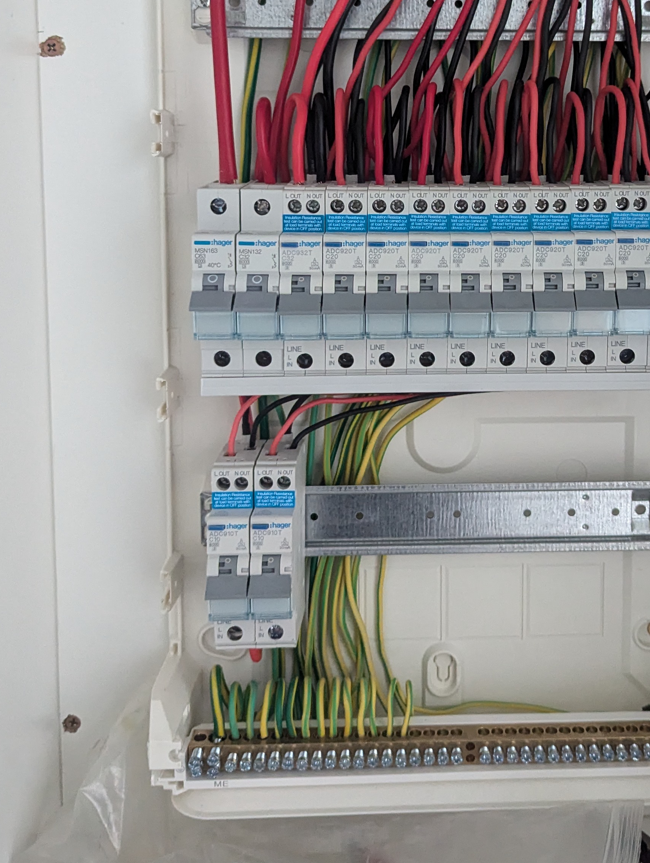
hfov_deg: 33.2
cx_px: 468
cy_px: 208
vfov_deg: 42.4
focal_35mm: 43
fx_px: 1074
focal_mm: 6.81
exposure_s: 1/72.6
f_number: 1.85
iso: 2911
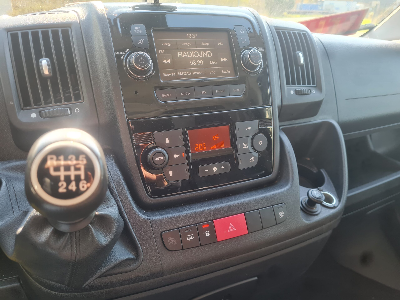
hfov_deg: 67.3
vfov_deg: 53.1
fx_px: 300
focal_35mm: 26
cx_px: 200
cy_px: 150
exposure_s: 1/100
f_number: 1.8
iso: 80
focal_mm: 5.4
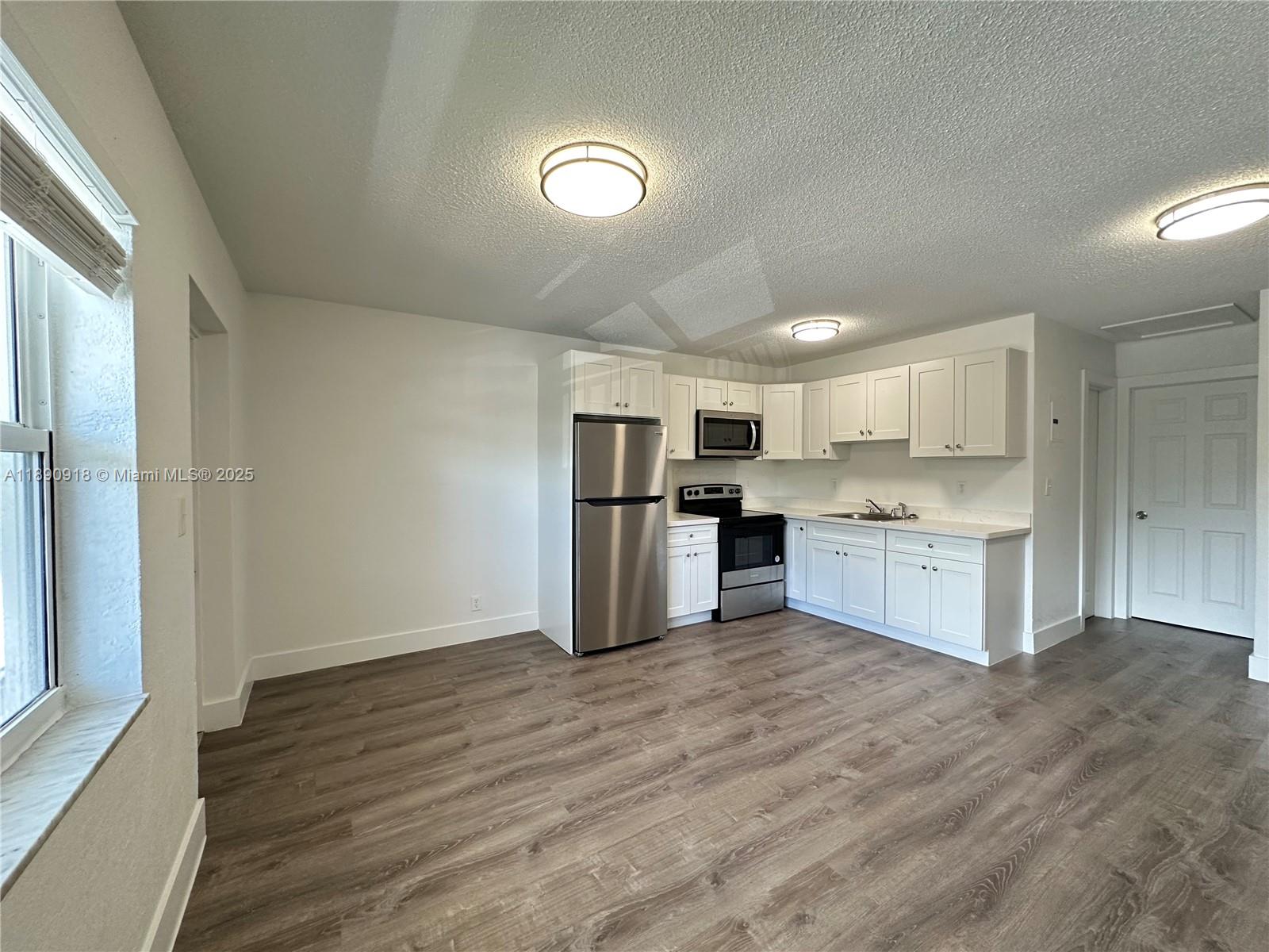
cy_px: 476
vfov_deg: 85.7
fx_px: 513
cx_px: 634
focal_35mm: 14
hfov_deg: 102.1
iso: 250
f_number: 2.2
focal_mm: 2.22
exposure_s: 1/120
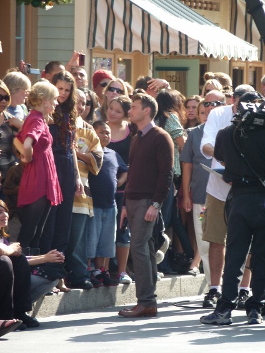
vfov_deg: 6.6
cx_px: 132
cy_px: 176
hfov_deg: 5.0
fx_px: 3061
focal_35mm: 300
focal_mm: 49.2
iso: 100
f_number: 4.9
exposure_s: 1/125
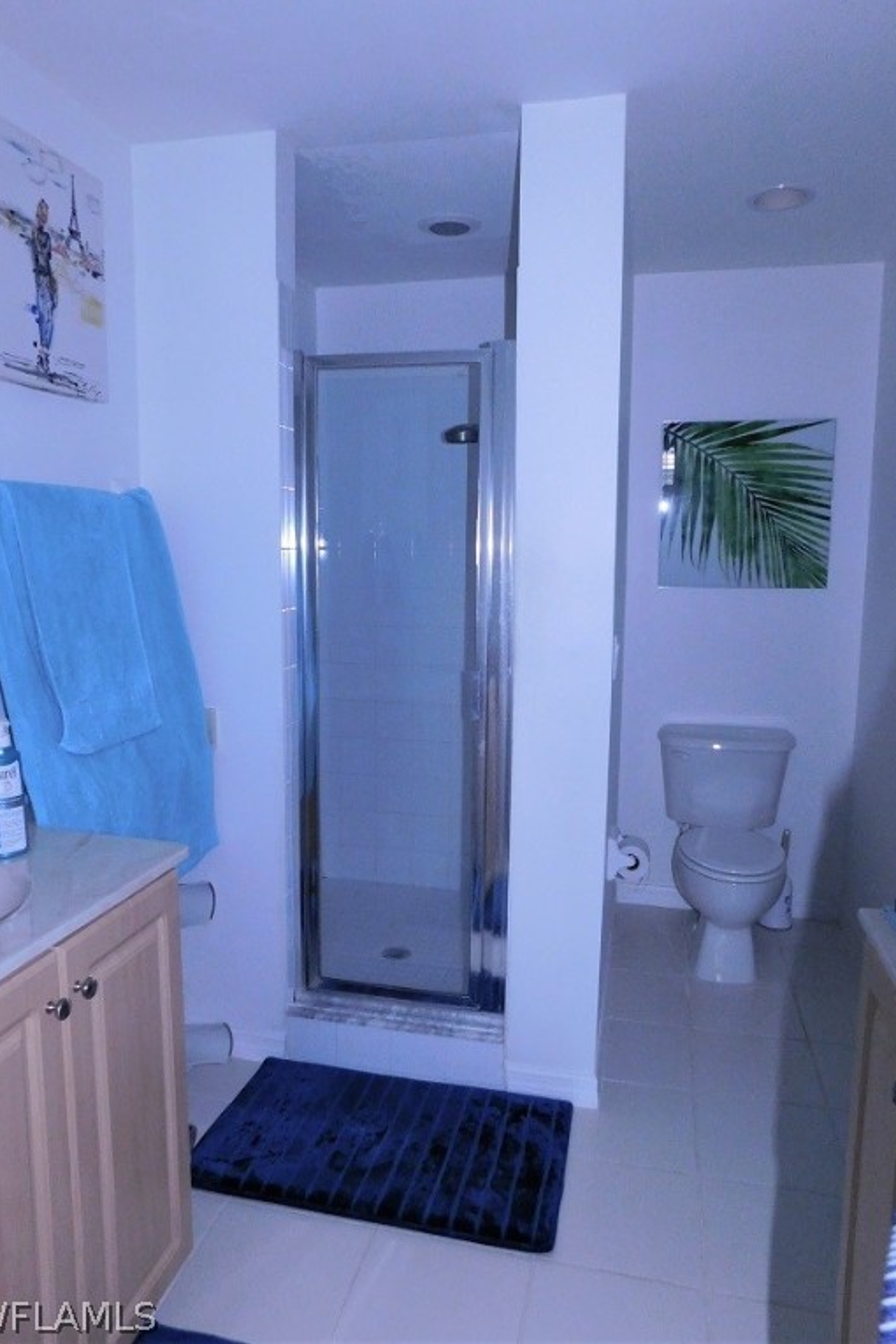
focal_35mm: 24
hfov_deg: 53.1
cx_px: 442
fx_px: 896
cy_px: 671
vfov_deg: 73.7
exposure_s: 1/30
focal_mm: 4
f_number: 3
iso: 400
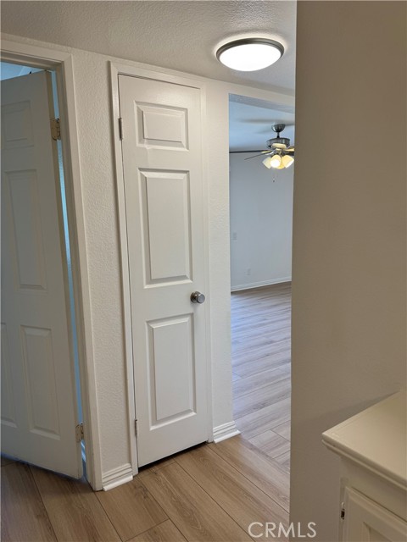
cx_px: 204
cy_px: 271
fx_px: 376
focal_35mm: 24
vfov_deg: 71.6
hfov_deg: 56.8
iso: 64
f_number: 1.78
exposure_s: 1/120
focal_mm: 6.76
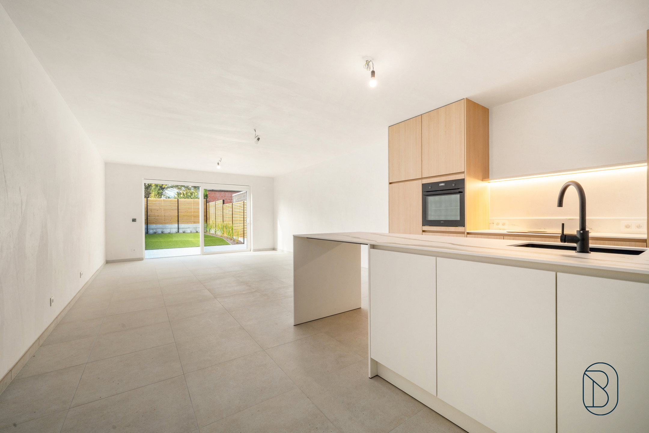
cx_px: 324
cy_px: 216
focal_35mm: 14
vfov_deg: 81.2
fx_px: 252
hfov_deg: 104.3
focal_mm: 14
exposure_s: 1/60
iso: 200
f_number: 13
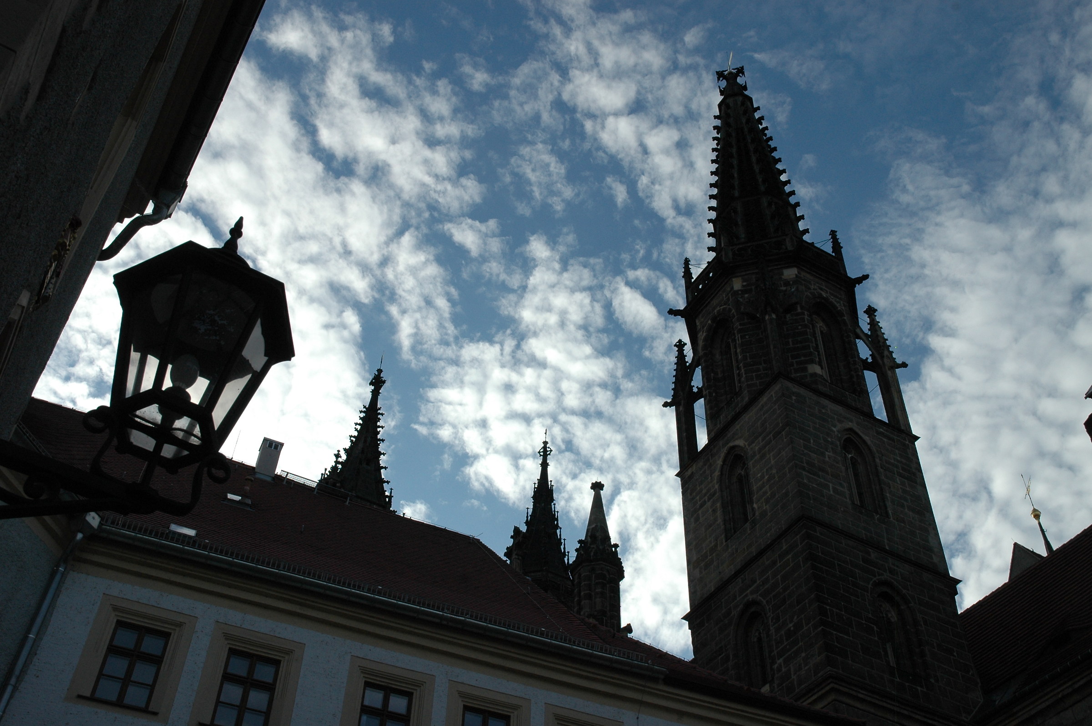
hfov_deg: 48.0
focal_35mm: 40
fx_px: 1227
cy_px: 363
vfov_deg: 32.9
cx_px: 546
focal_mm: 27
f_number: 10
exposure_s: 1/400
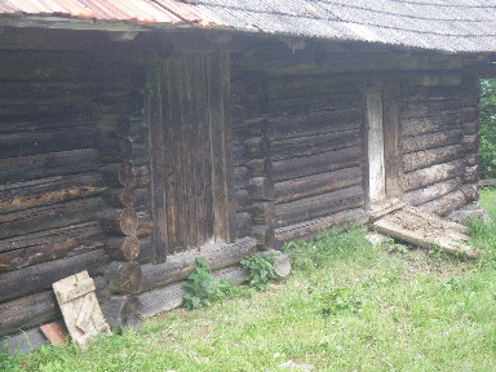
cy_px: 186
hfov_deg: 31.2
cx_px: 248
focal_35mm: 62
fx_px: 888
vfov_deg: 23.7
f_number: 4.6
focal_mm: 11.1
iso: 125
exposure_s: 1/80
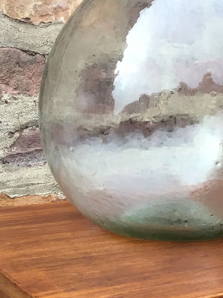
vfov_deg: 22.6
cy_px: 85
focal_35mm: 86
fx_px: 739
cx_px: 167
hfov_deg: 17.1
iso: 32
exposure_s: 1/100
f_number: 2.4
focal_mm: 3.3
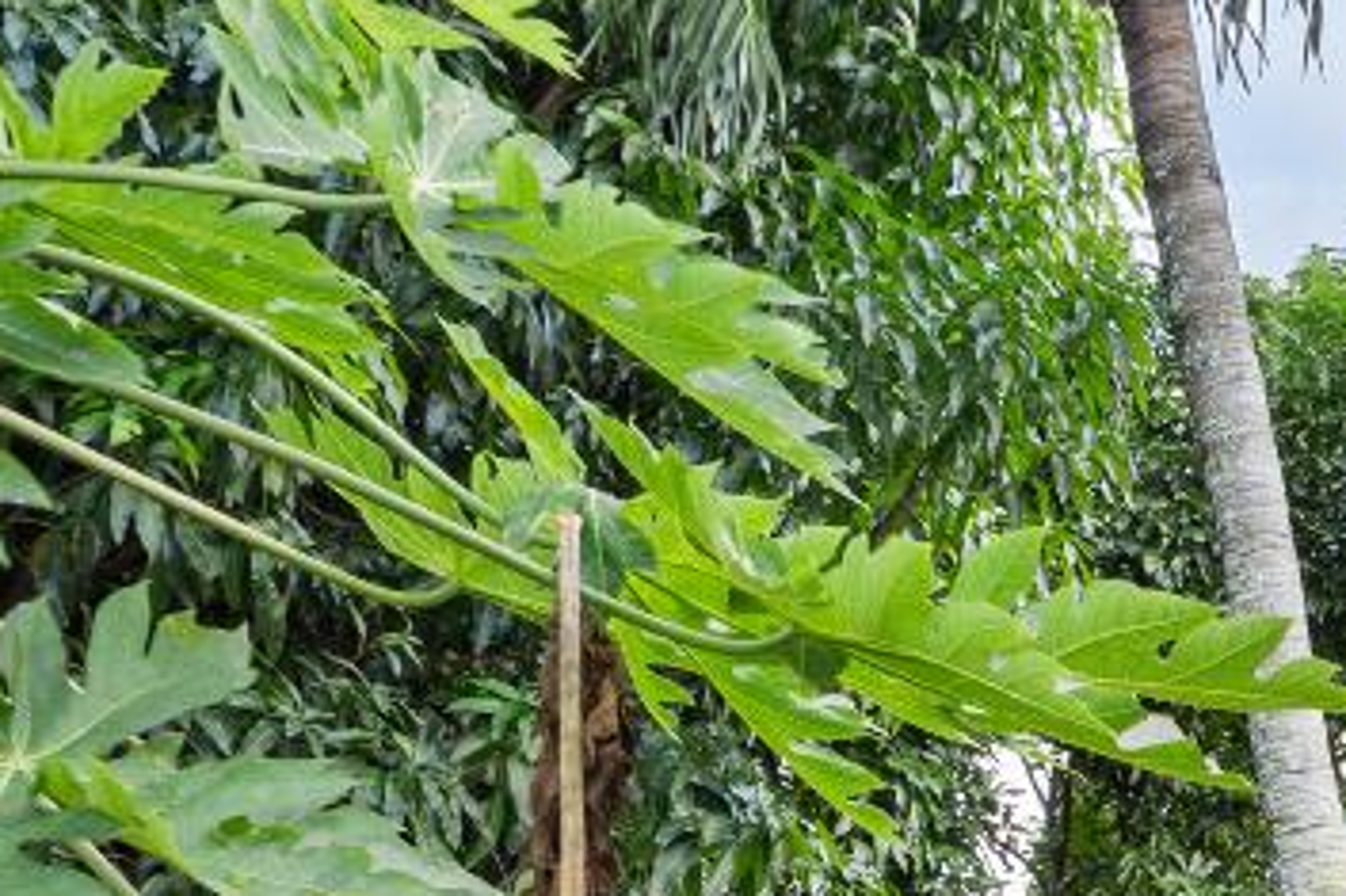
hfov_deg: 19.4
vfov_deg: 13.1
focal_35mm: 98
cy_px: 1395
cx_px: 1708
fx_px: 3662
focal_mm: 20
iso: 100
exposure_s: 1/8
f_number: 8
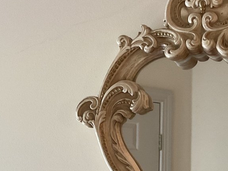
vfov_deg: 18.7
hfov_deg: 24.4
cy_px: 167
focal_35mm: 77
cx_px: 218
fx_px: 507
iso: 125
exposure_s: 1/60
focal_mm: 3
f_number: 1.8
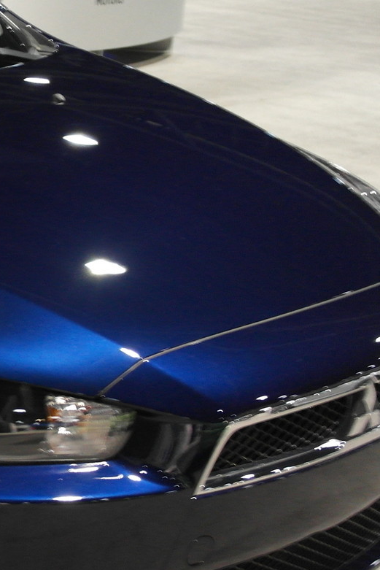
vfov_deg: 21.2
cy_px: 188
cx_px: -266
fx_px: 1519
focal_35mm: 96
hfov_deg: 13.1
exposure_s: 1/20
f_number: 3.5
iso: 800
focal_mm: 20
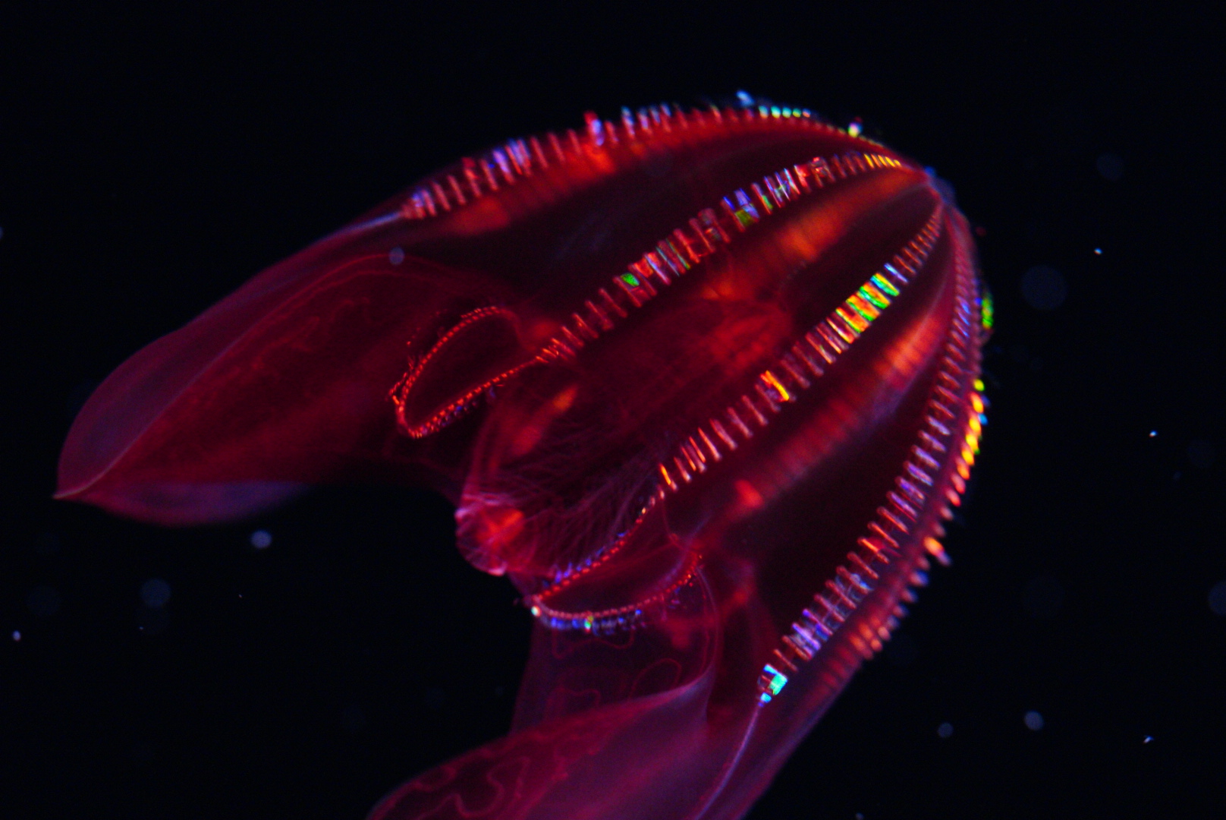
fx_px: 4601
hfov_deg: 15.2
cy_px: 410
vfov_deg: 10.2
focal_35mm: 135
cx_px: 613
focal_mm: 90
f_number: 3.5
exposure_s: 1/60
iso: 5000
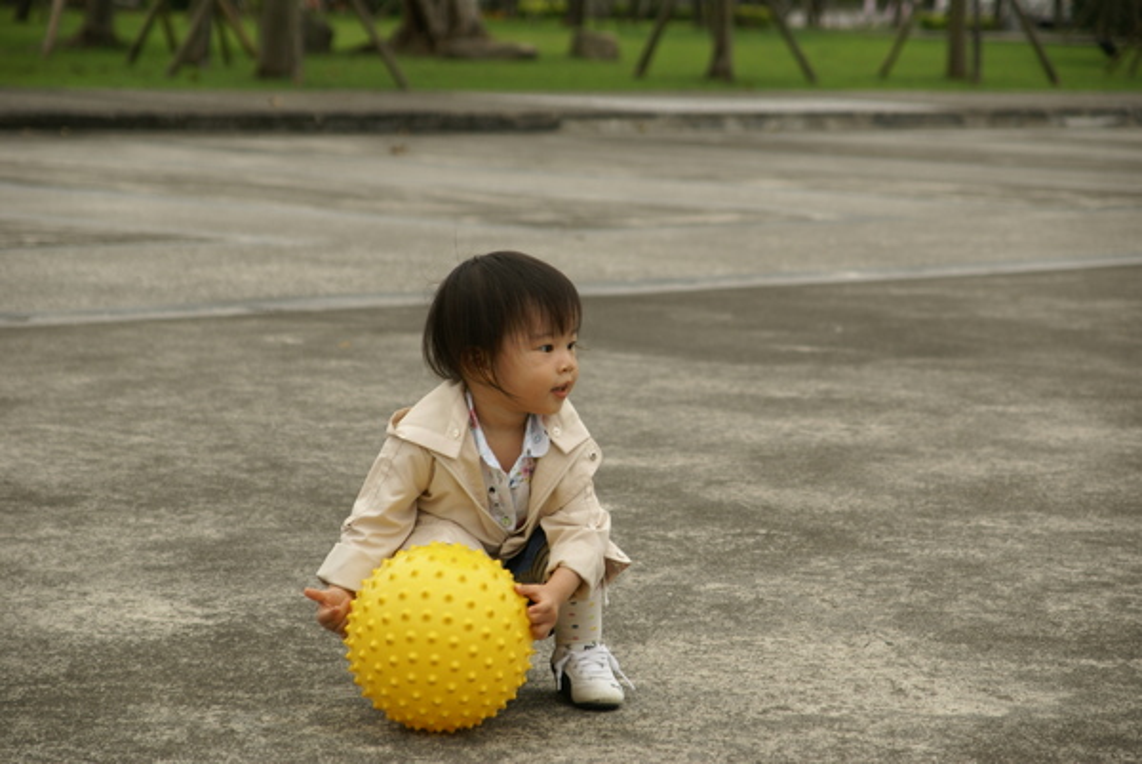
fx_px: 3809
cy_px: 382
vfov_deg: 11.4
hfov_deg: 17.0
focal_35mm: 120
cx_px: 571
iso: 100
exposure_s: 1/125
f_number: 4.5
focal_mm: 80
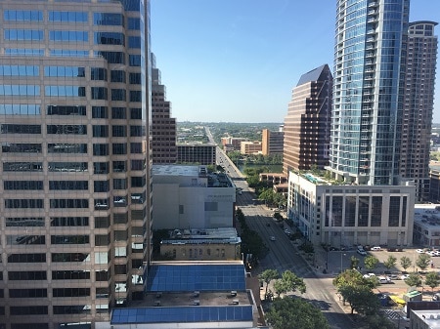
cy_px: 164
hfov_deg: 61.7
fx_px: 368
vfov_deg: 48.2
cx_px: 220
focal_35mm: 29
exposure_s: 1/349
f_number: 2.2
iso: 25
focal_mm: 4.15
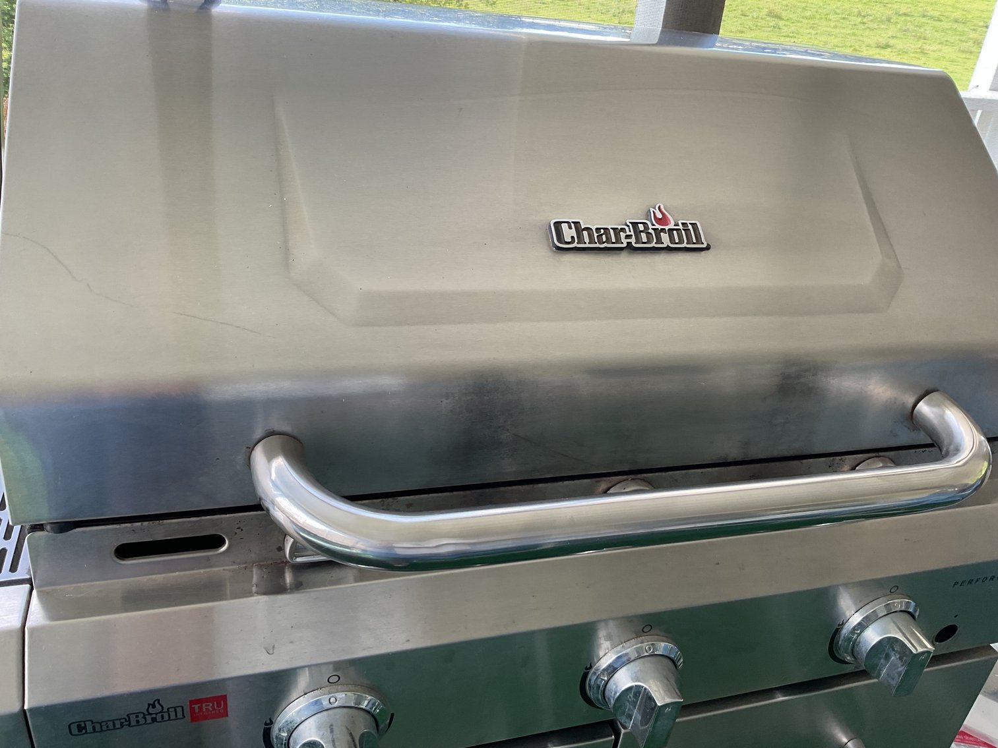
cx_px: 499
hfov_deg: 61.7
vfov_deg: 48.2
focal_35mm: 29
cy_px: 374
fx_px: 836
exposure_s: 1/120
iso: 40
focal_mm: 3
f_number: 1.8
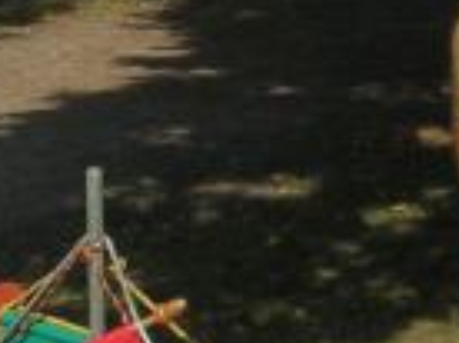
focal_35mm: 158
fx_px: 2091
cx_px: 3
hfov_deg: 12.4
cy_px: -23
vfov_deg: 9.3
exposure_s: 1/540
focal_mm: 5.7
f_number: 4.9
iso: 50
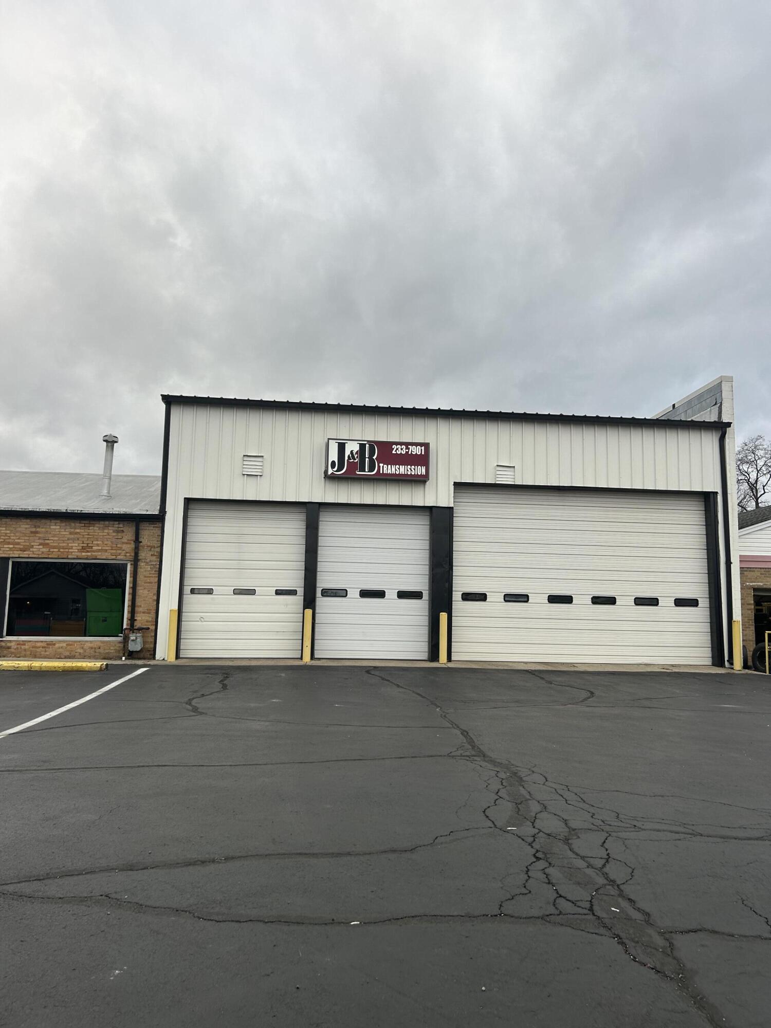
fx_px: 772
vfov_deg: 67.3
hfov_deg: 53.1
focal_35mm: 26
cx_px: 386
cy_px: 514
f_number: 1.5
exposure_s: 1/242
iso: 40
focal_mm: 5.7
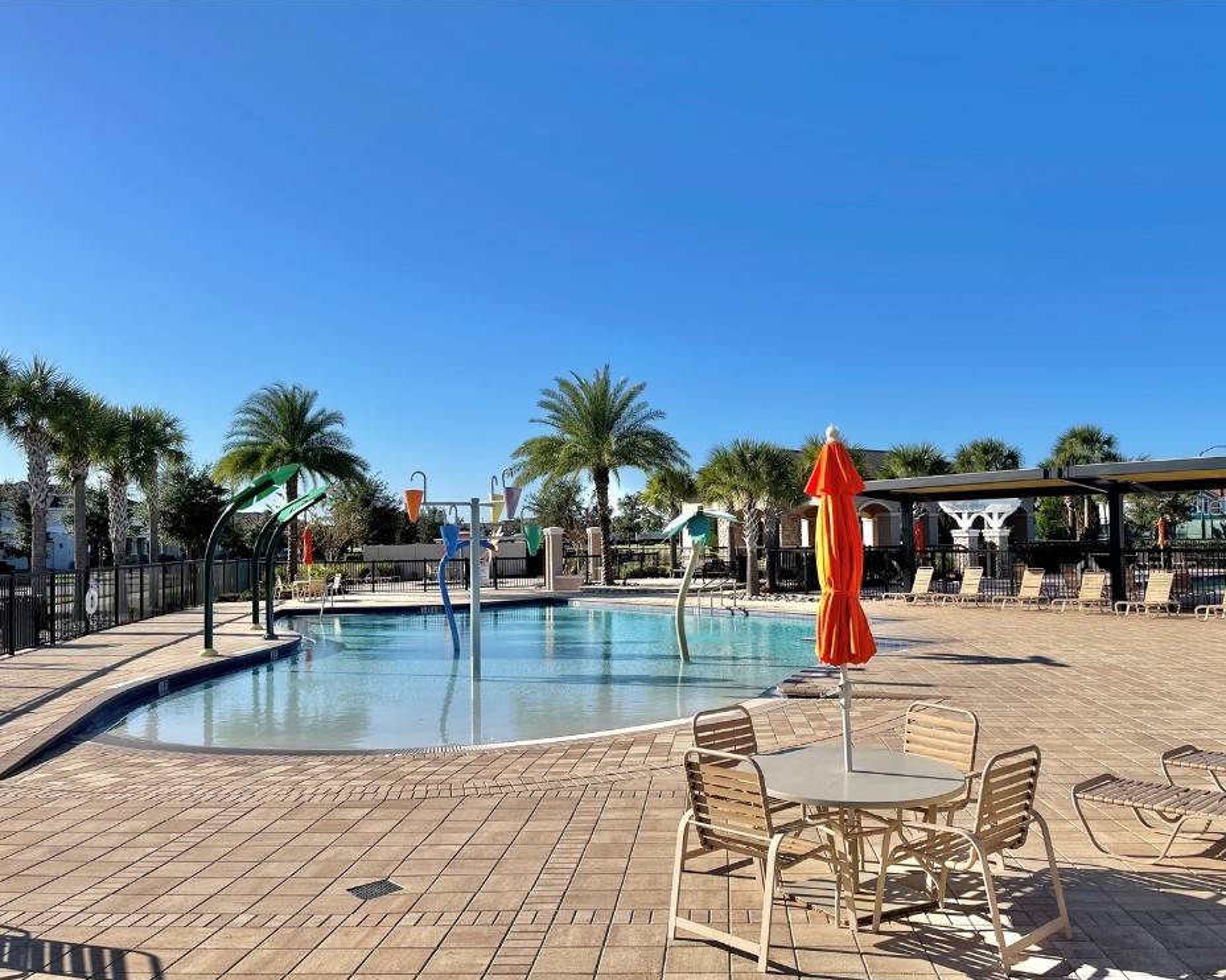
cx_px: 634
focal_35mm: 28
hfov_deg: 62.2
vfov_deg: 51.5
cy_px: 505
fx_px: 1016
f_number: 1.6
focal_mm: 5.1
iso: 32
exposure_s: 1/4525
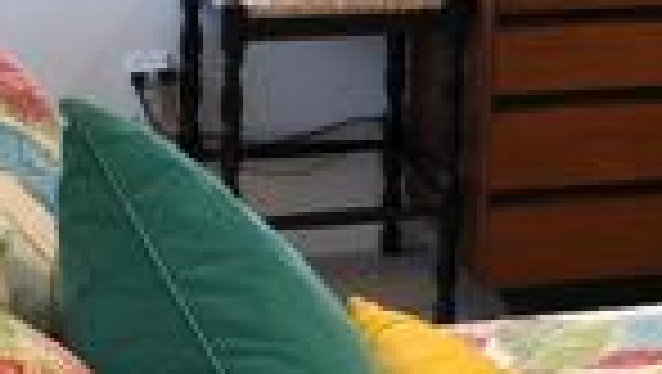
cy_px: -23
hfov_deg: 15.7
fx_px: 2337
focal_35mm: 133
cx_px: 707
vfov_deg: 9.1
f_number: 1.8
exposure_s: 1/24
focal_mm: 3.99
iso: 40
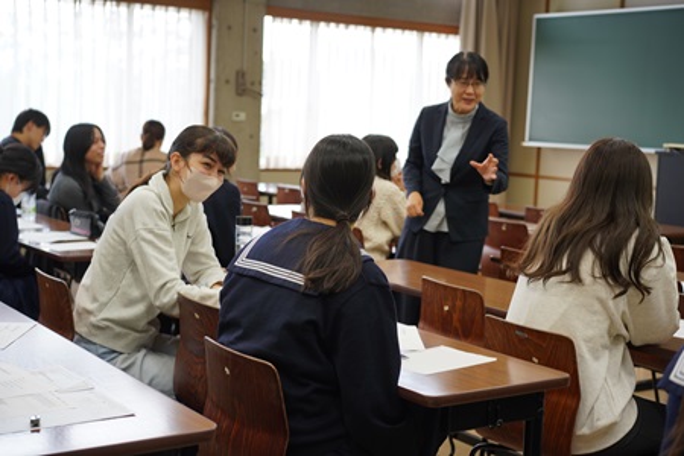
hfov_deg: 36.2
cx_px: 342
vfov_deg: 24.6
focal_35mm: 55
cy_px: 228
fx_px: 1045
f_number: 4
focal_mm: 55
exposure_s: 1/60
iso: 250
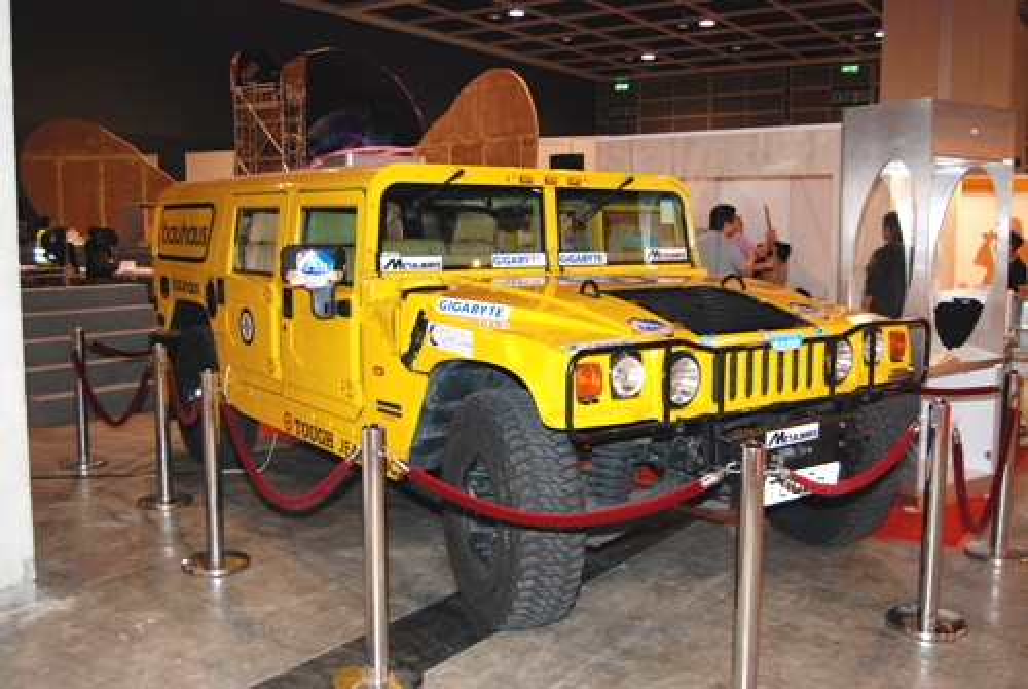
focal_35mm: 34
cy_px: 344
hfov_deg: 55.0
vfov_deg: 38.5
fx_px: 987
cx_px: 514
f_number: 3.8
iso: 800
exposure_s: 1/60
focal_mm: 23
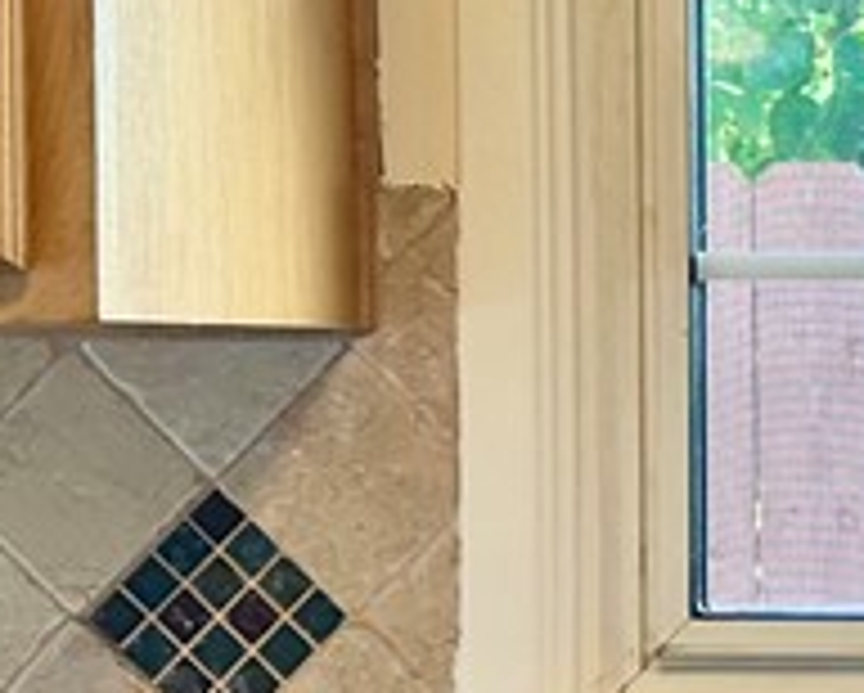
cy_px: 450
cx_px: 1480
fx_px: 3200
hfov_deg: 13.9
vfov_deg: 12.3
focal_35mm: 125
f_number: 1.78
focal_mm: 6.86
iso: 80
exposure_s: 1/135
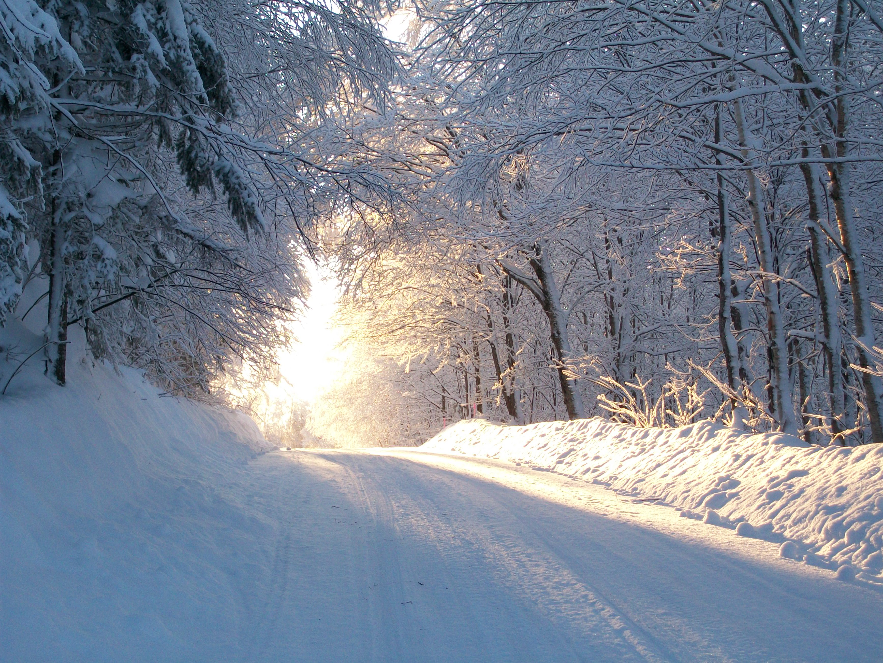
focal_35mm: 70
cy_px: 332
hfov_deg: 27.8
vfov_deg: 21.0
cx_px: 442
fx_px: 1786
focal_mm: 11.6
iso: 64
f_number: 3.8
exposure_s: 1/100
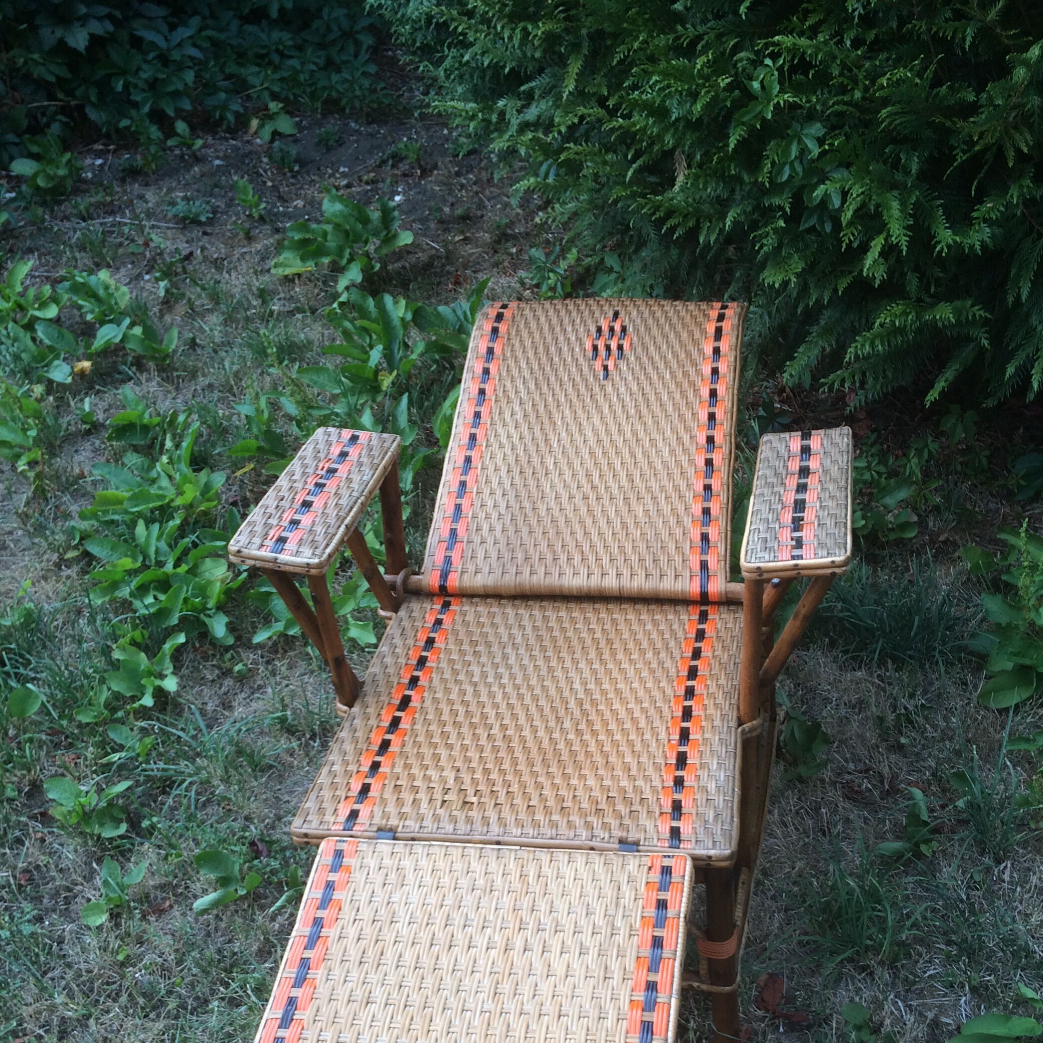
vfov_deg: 40.6
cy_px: 785
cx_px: 559
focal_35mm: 40
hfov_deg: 41.8
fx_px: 1364
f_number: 2.2
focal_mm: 4.15
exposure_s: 1/113
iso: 32
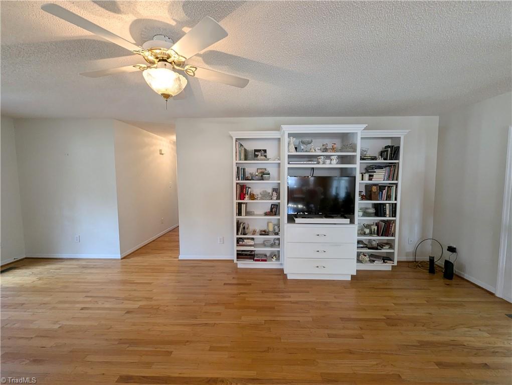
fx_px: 192
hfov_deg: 106.1
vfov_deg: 90.0
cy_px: 192
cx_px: 256
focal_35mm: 13
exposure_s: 1/24
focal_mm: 1.95
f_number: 2.2
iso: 79
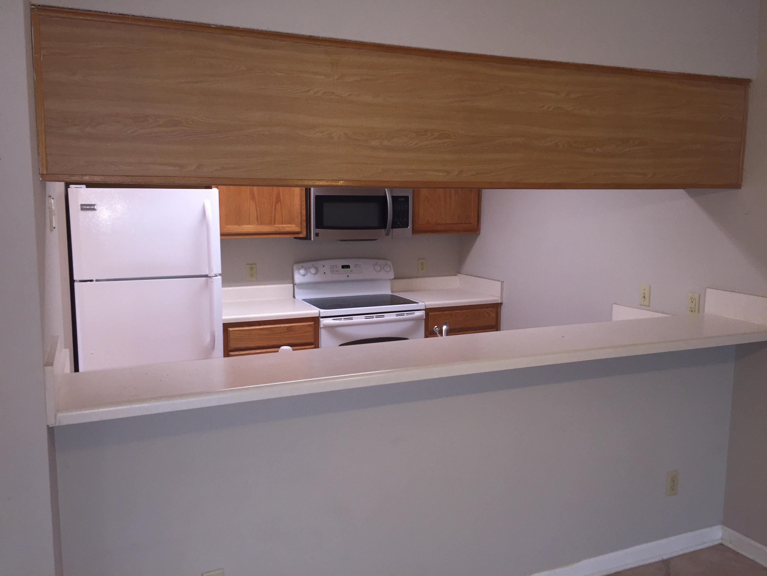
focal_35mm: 29
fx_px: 643
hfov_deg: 61.7
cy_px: 288
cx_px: 384
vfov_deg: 48.2
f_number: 2.2
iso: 64
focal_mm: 4.15
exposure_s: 1/30
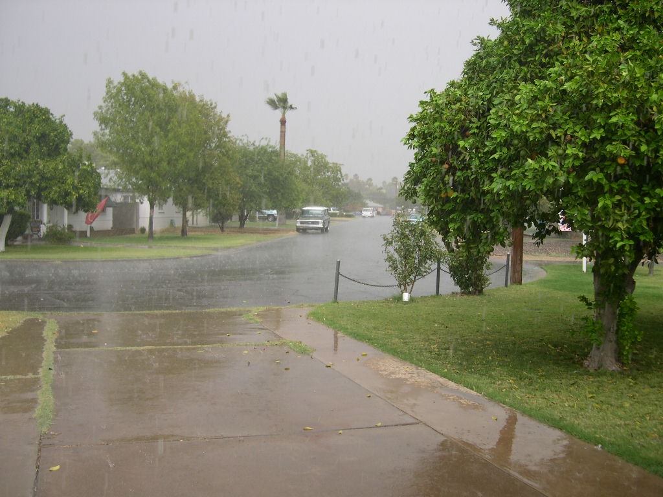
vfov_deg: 37.7
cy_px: 248
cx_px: 332
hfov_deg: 49.0
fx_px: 728
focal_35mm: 38
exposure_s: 1/187
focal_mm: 8
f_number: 2.8
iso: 100
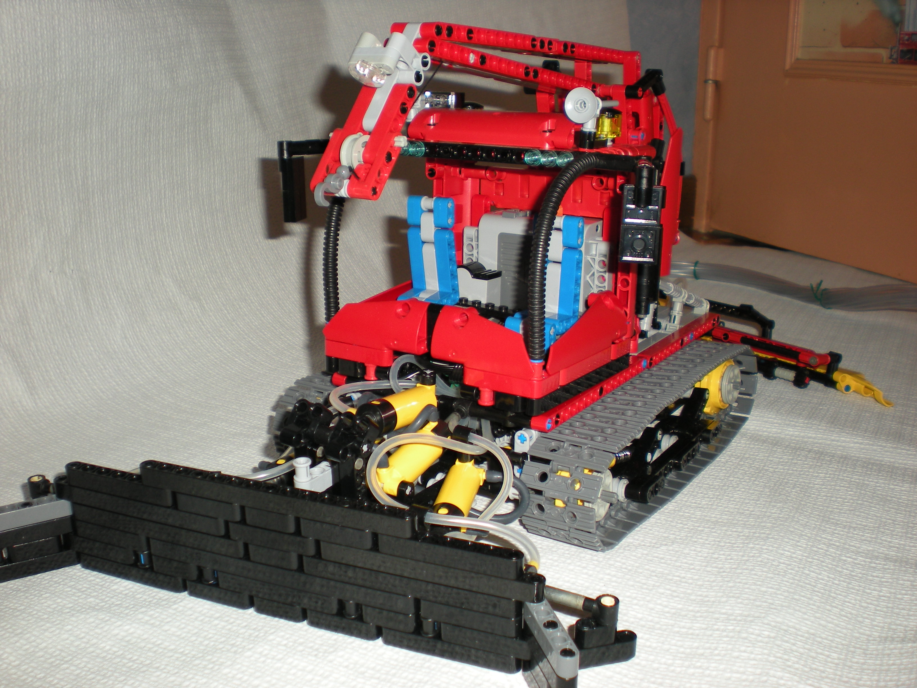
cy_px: 344
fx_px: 1007
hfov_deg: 49.0
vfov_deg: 37.7
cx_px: 458
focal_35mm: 38
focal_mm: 6.3
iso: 64
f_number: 3.1
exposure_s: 1/60
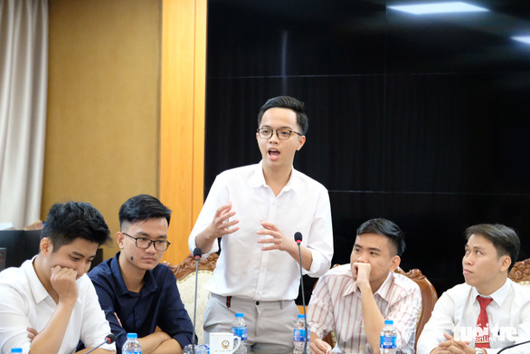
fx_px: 1649
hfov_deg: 18.3
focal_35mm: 112
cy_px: 177
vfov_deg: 12.2
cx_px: 265
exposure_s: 1/400
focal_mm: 74.4
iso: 8000
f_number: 2.8
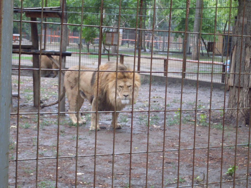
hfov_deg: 21.3
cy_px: 94
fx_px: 667
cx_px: 126
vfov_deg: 16.1
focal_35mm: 92
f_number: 4.4
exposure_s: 1/20
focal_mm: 15.3
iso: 200
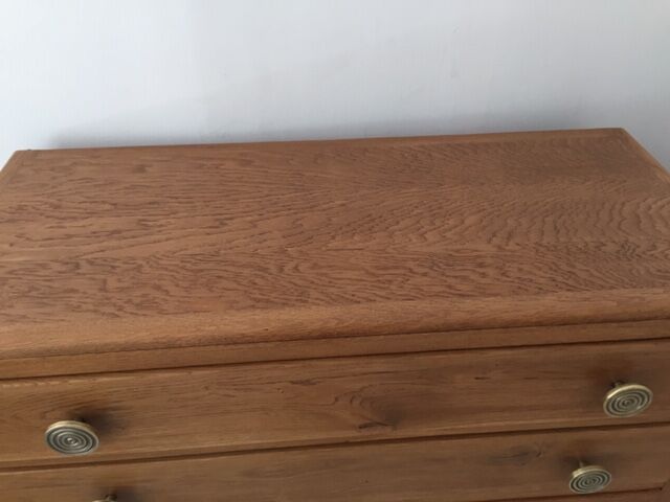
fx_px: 561
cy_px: 251
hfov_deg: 61.7
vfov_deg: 48.2
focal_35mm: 29
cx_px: 335
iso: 80
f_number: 2.2
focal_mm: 4.15
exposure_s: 1/33
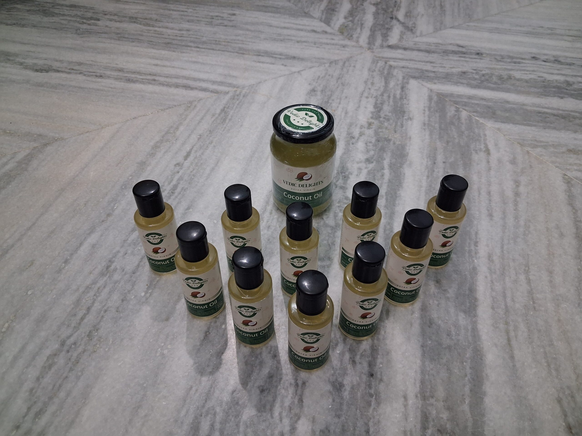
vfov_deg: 51.4
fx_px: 454
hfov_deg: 65.3
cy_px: 218
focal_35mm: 27
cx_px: 291
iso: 400
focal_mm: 4
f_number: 1.8
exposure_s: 1/33
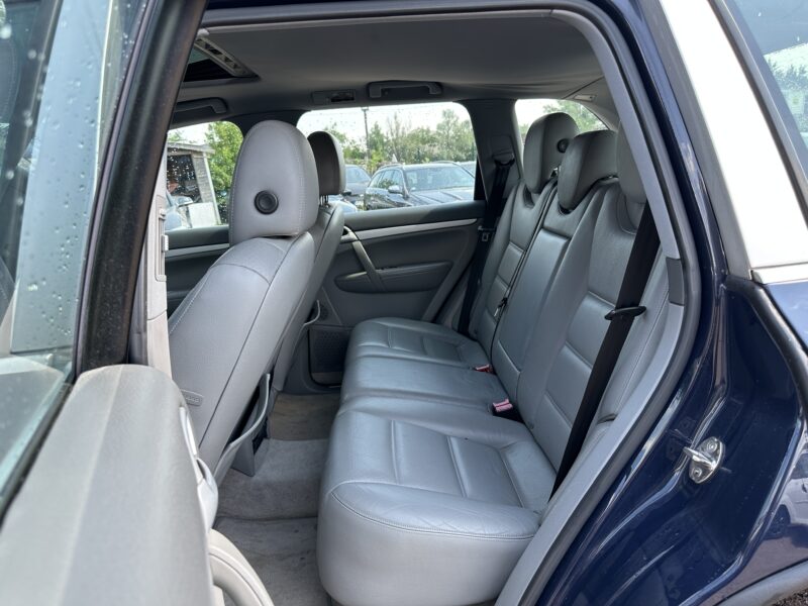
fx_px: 560
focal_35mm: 24
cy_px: 303
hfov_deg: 71.6
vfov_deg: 56.8
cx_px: 404
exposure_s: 1/386
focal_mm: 6.86
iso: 80
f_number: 1.78
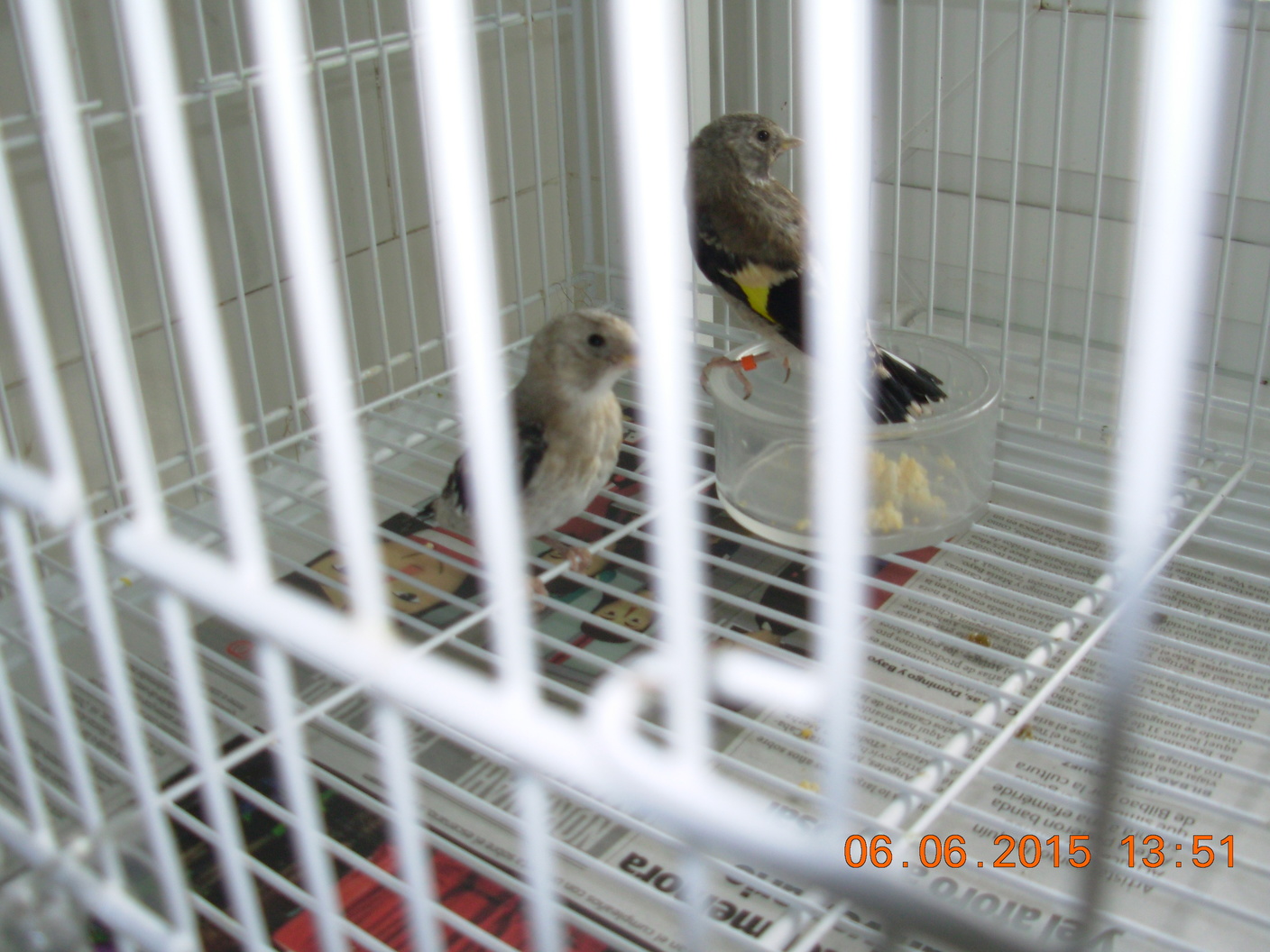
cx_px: 635
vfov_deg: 37.7
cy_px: 476
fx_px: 1394
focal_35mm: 38
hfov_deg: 49.0
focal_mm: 6.3
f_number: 2.9
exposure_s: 1/32
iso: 50
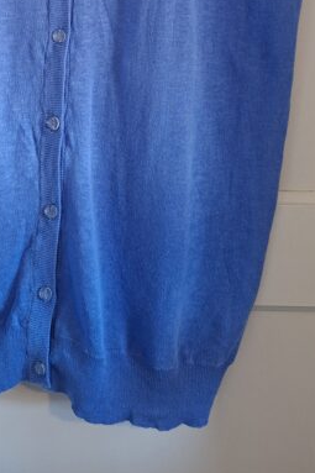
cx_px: 26
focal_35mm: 50
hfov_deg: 26.0
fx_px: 657
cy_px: 2
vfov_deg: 35.8
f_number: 1.8
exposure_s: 1/24
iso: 400
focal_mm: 5.54
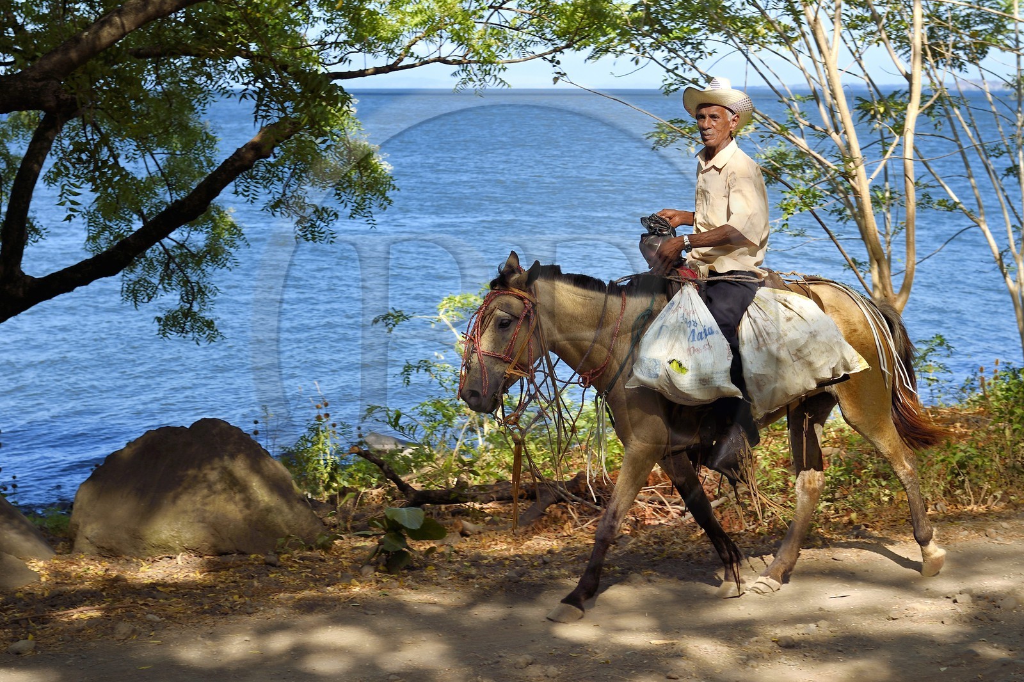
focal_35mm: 66
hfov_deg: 30.5
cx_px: 512
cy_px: 341
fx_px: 1877
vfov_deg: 20.6
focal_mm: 66
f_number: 8
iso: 200
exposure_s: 1/400
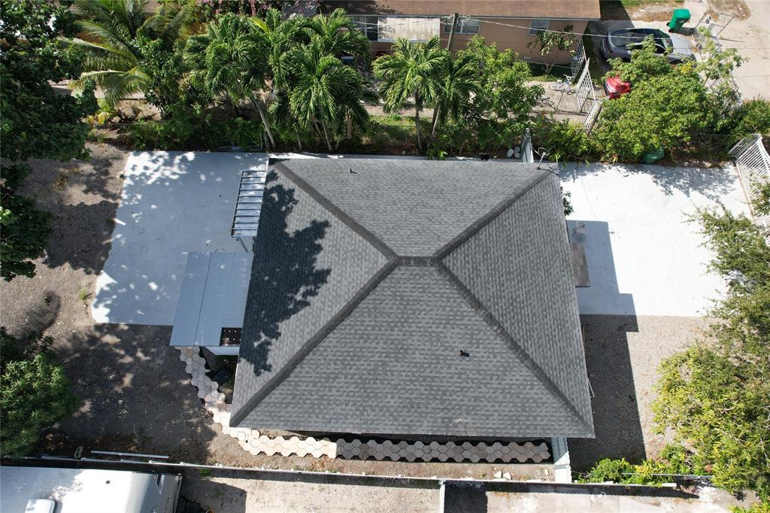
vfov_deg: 57.2
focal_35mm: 22
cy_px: 256
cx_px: 385
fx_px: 470
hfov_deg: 78.6
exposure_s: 1/1500
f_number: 2.8
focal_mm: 8.38
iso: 120
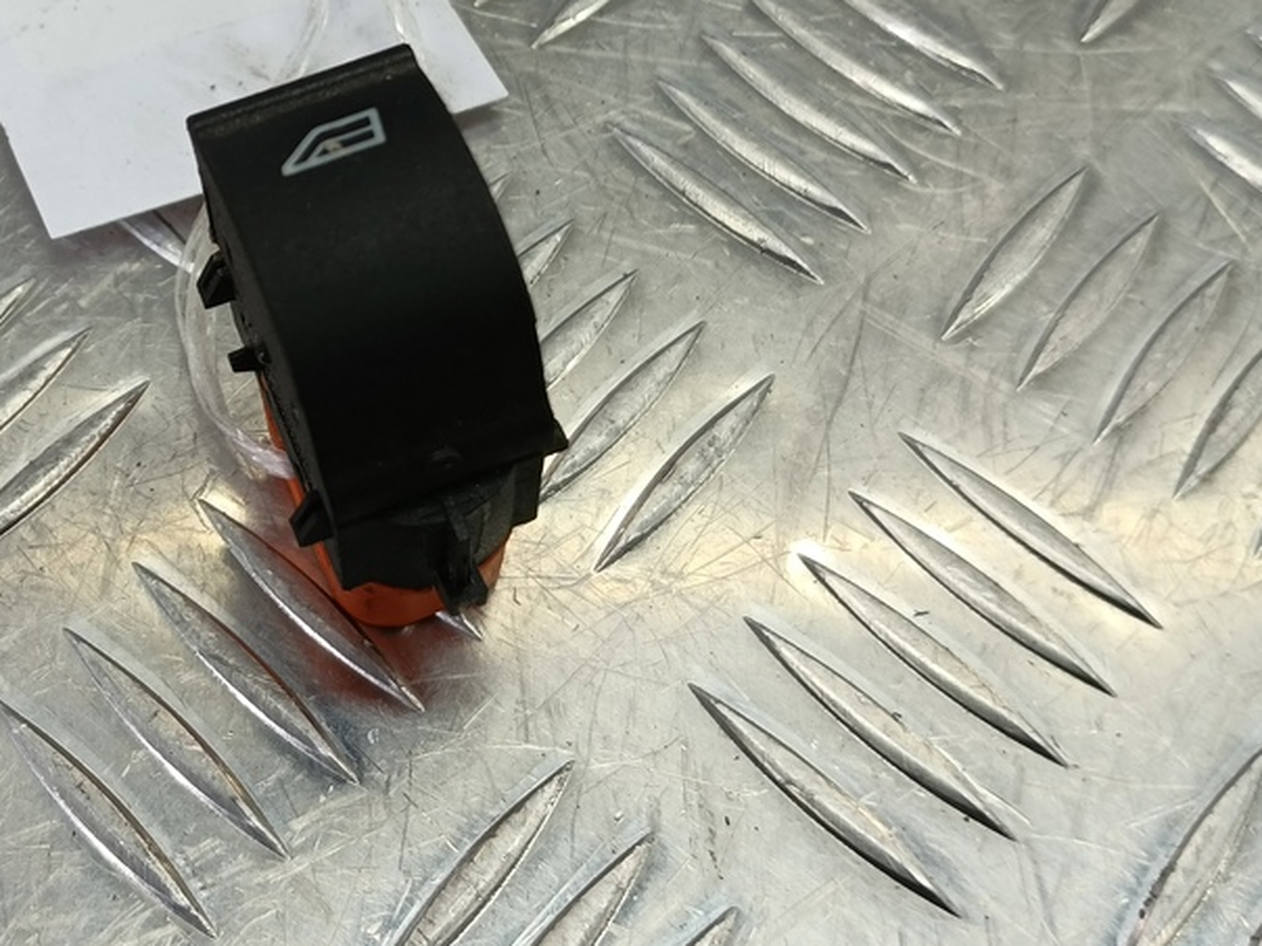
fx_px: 1422
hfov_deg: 46.3
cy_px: 284
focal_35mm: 39
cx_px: 332
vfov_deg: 36.3
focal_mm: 4.11
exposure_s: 1/50
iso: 81
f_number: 1.6
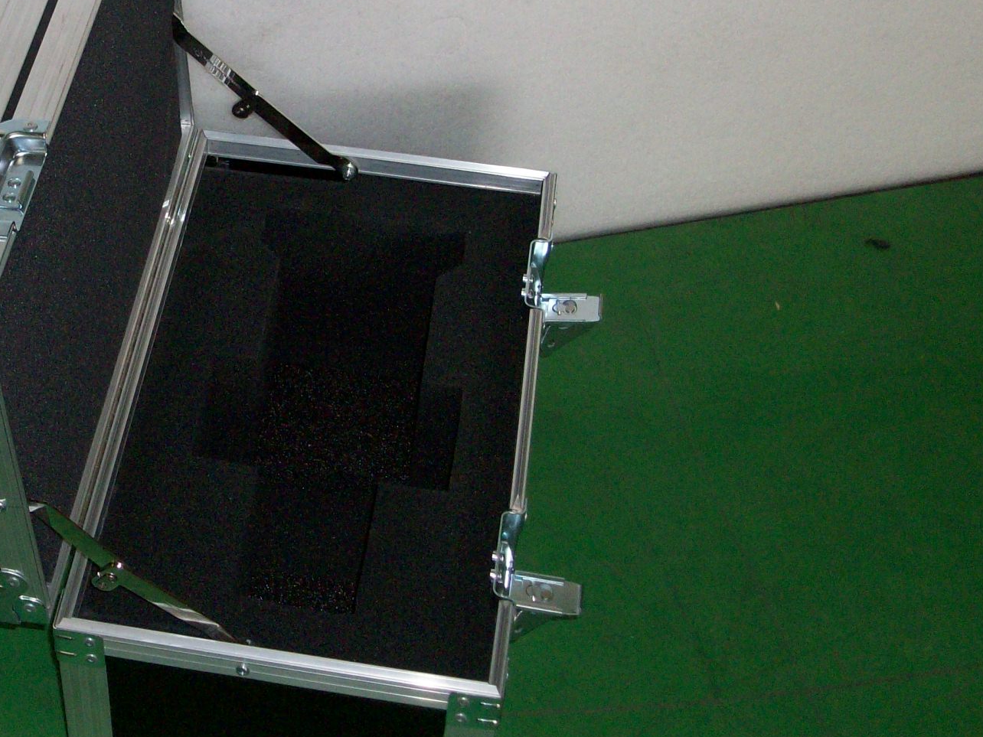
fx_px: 1903
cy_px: 282
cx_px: 239
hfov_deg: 28.5
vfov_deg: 21.9
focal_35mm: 67
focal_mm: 7.1
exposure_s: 1/65.1
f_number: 3.2
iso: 160
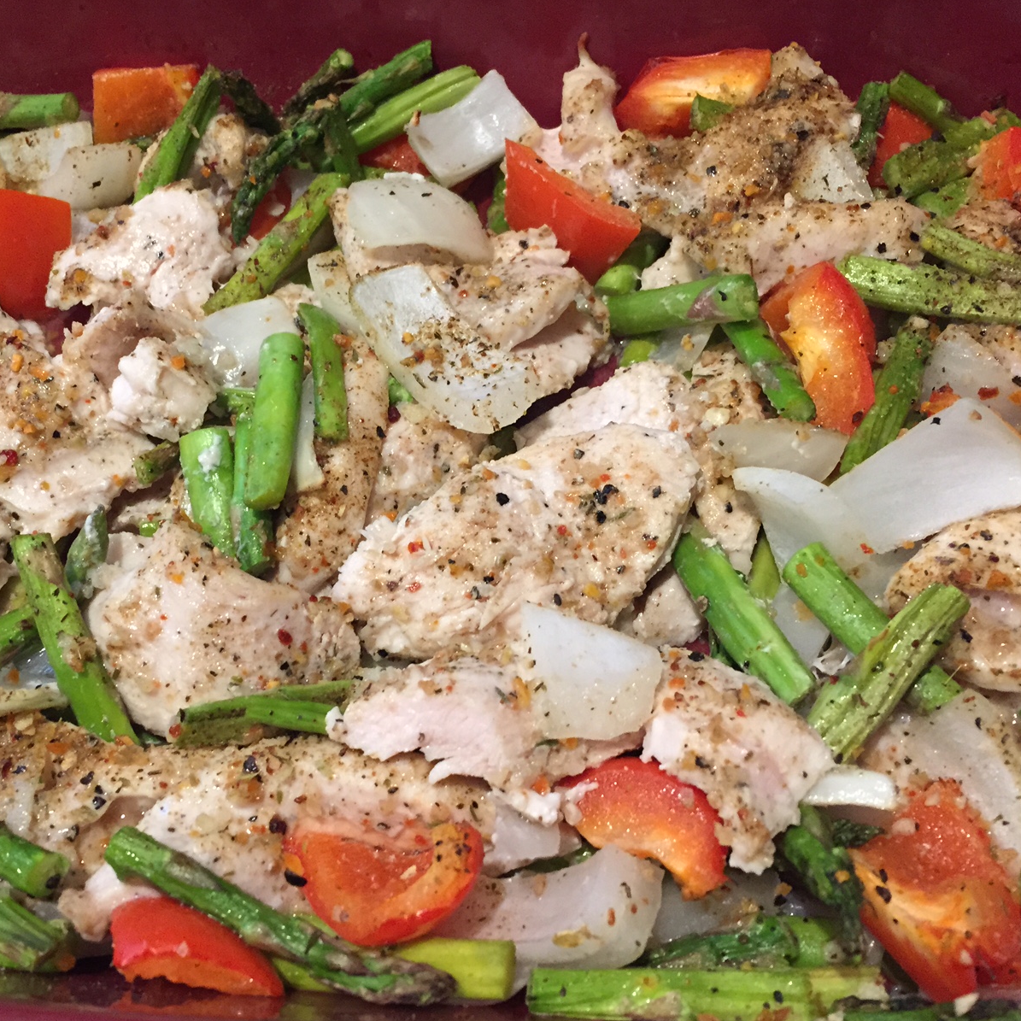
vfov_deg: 47.2
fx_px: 1168
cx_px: 400
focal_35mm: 35
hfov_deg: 46.9
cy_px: 514
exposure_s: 1/30
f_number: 2.2
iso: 160
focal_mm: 4.15
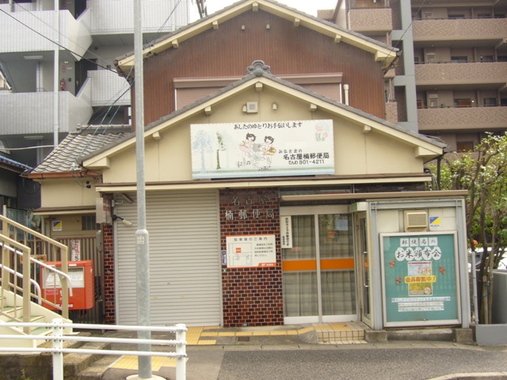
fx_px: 659
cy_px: 190
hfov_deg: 42.1
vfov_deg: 32.2
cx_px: 254
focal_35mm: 45
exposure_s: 1/125
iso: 80
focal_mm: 7.5
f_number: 6.3
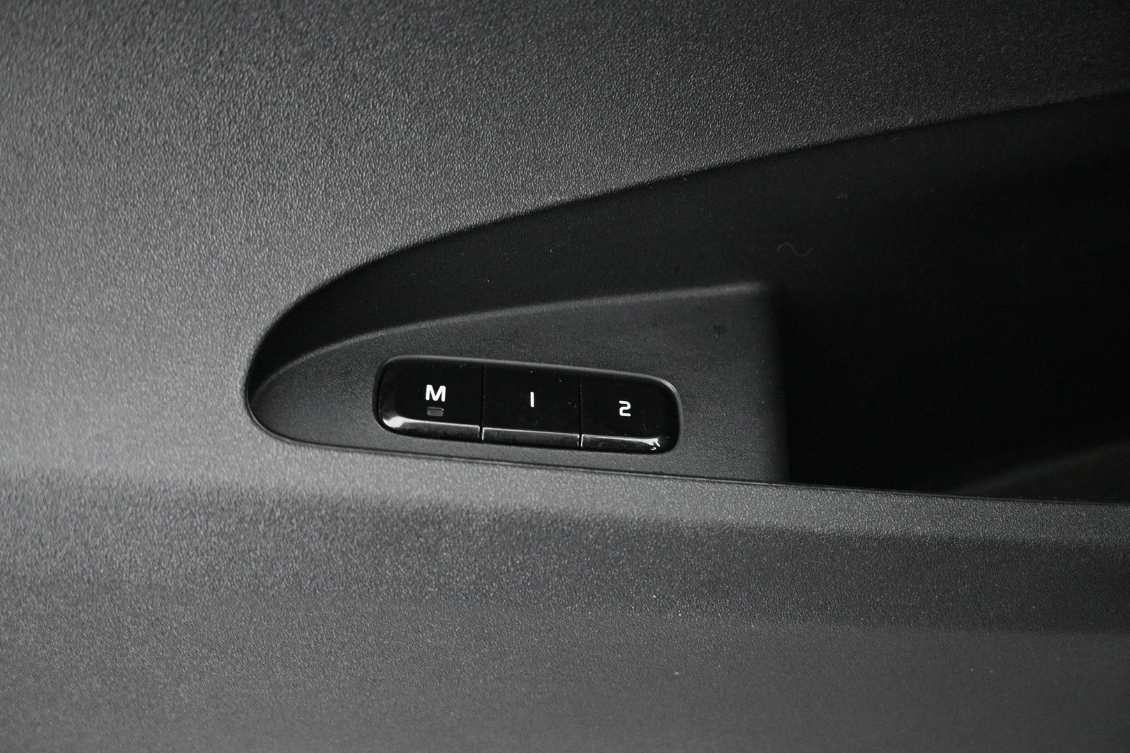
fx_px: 1036
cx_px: 565
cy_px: 376
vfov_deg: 40.0
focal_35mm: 33
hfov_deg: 57.2
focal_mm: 22
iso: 1600
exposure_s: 1/6
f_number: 4
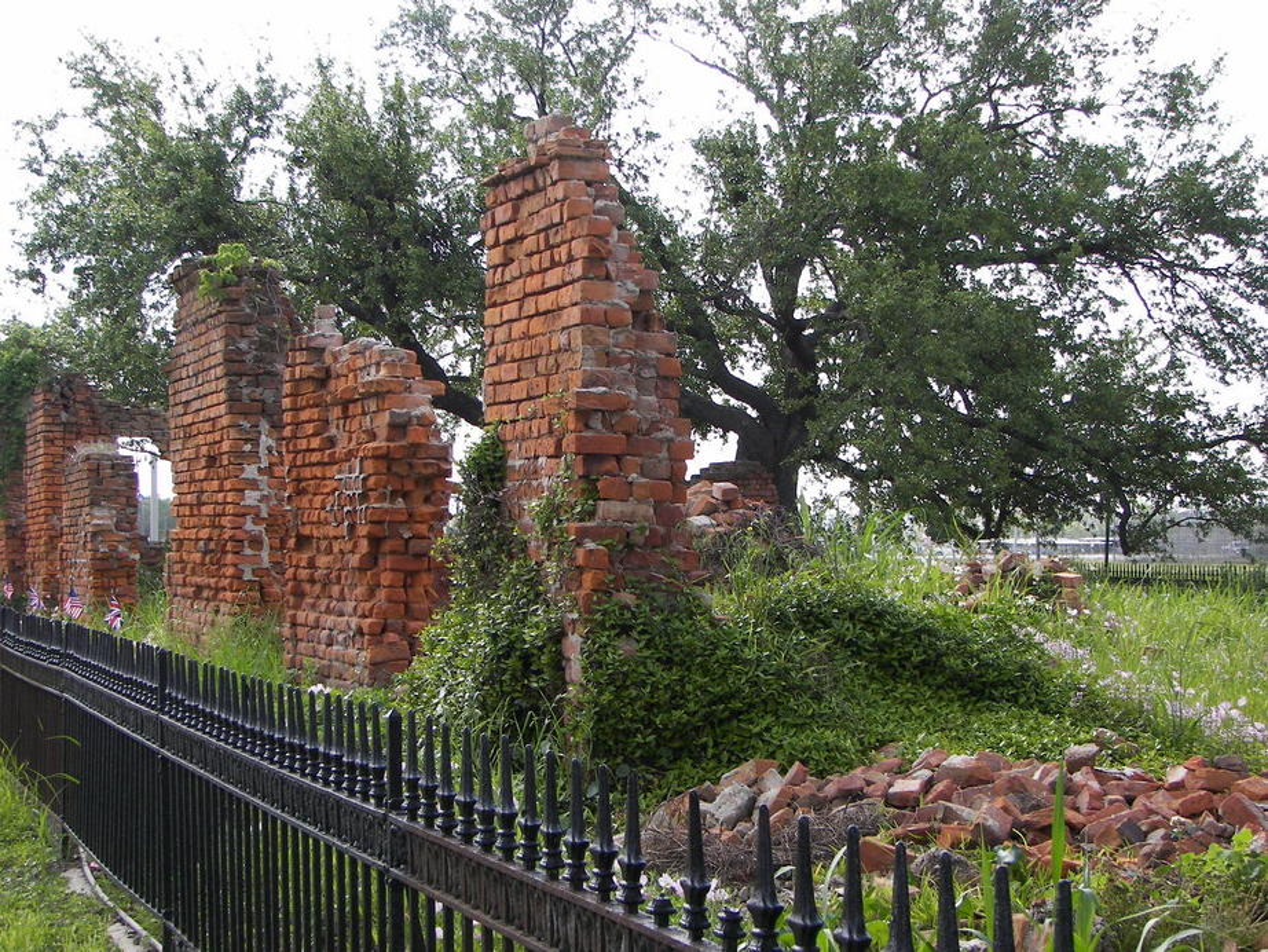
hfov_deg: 31.7
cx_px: 634
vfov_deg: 24.0
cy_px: 476
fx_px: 2235
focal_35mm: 61
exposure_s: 1/400
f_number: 2.8
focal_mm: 10.1
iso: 64
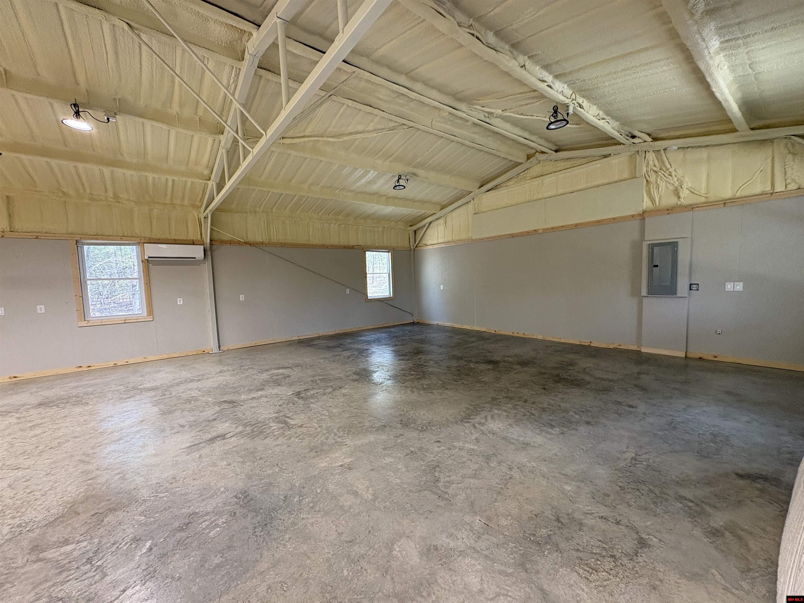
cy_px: 302
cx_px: 402
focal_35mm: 14
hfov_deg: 102.1
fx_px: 325
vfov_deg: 85.7
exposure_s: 1/120
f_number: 2.2
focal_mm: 2.22
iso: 200
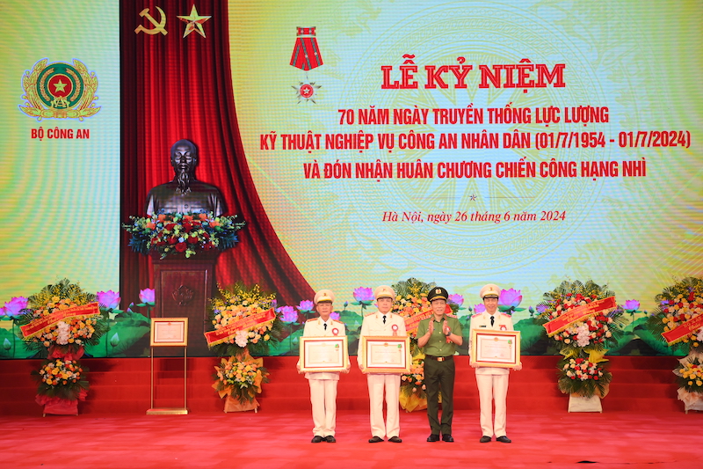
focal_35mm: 70
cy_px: 234
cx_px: 352
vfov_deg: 19.4
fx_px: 1367
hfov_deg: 28.8
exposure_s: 1/160
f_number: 3.5
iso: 500
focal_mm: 70
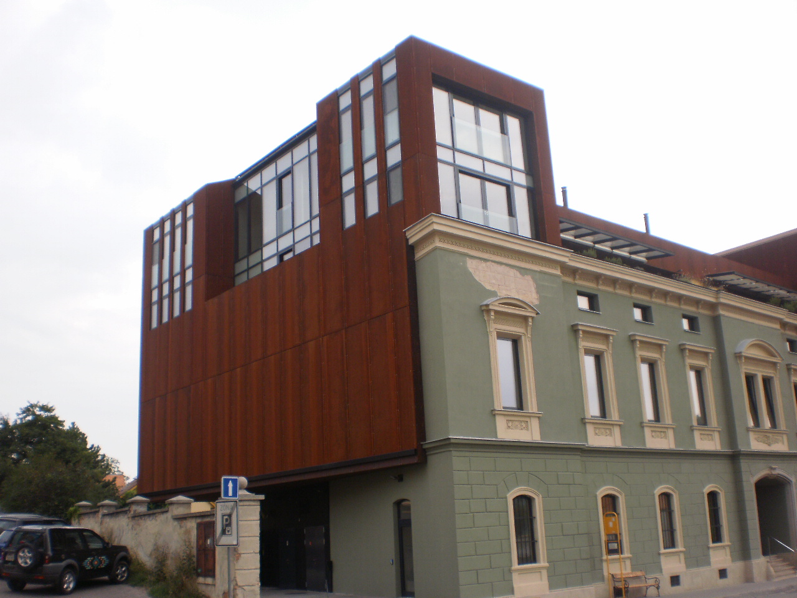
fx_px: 875
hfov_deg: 49.0
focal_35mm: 38
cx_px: 398
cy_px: 299
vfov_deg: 37.7
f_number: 4.6
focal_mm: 6.3
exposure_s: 1/80
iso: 100
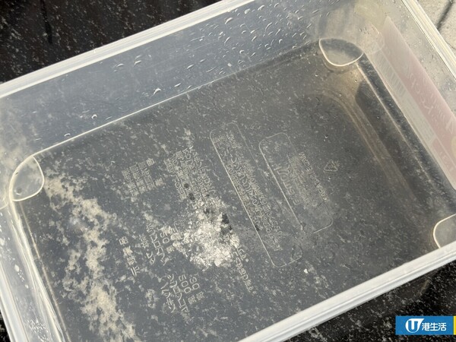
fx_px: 632
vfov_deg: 30.3
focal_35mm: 48
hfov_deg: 39.7
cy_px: 171
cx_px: 228
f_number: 1.78
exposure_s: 1/243
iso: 100
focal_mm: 6.76
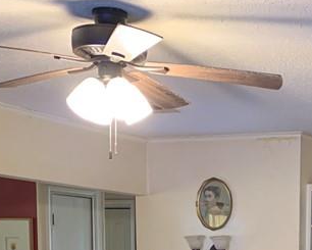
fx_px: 785
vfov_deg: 16.6
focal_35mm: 85
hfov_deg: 21.5
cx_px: 327
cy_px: 363
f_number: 1.8
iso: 250
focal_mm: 4.25
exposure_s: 1/40
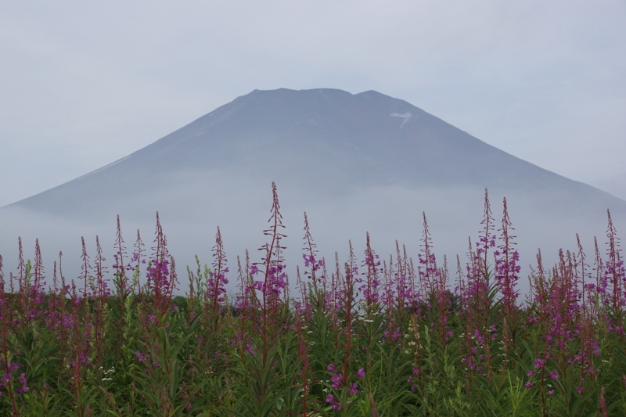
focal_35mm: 90
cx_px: 313
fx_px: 1565
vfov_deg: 15.2
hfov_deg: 22.6
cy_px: 208
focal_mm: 60
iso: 200
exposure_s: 1/50
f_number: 18
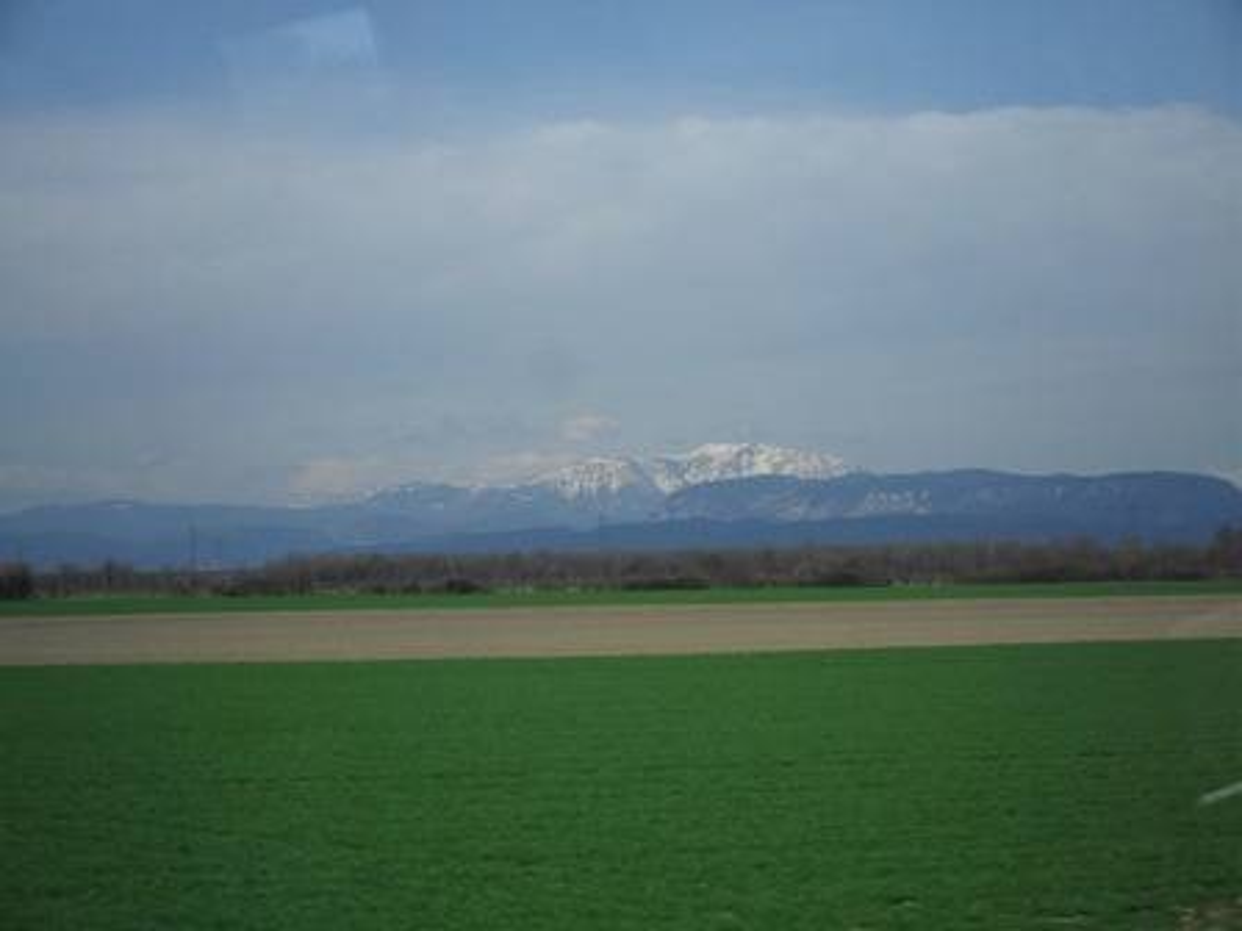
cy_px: 466
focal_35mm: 105
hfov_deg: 18.7
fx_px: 3767
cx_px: 621
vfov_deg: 14.1
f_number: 5.8
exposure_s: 1/350
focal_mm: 18.9
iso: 100
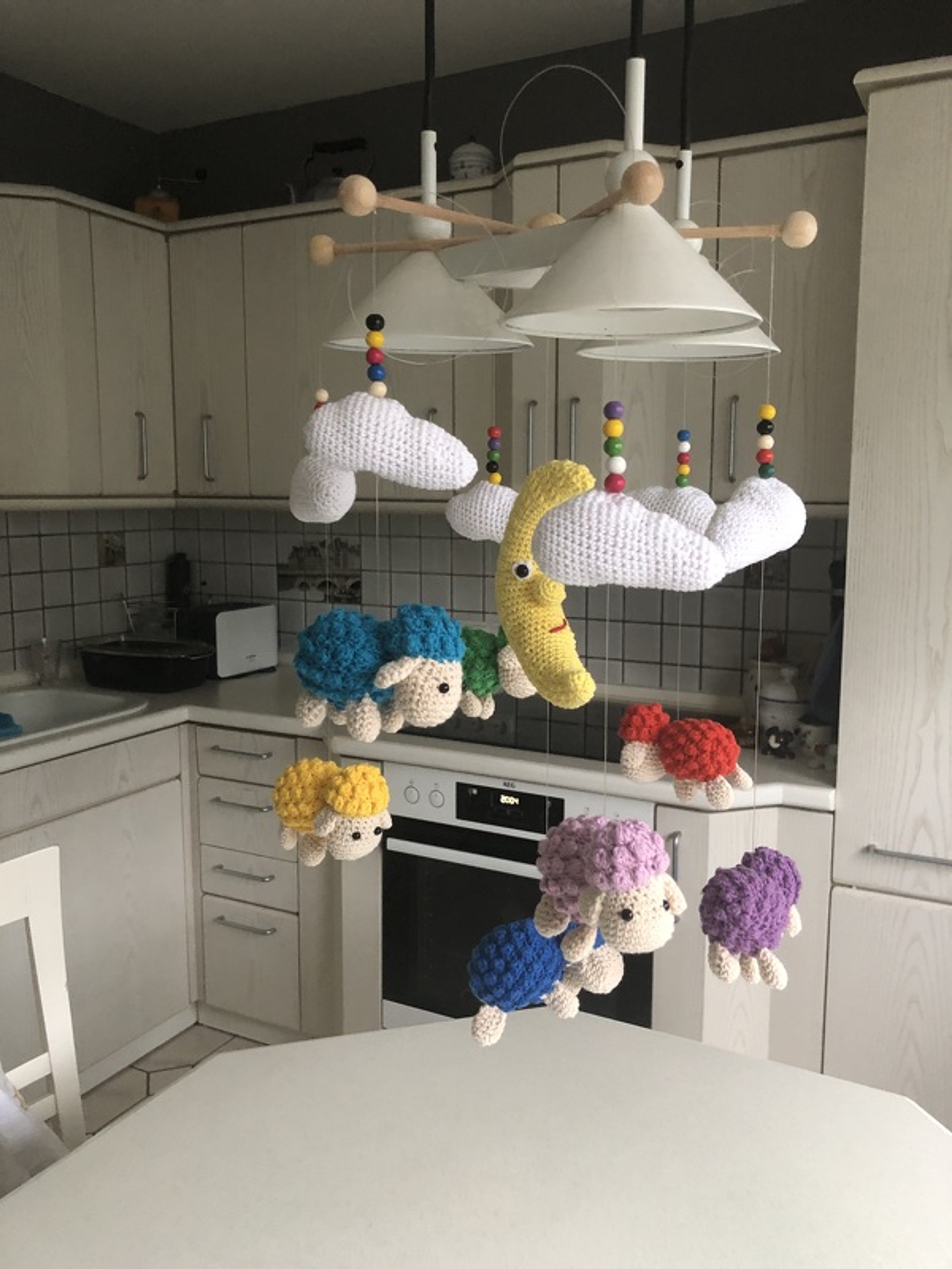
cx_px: 476
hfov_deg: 49.7
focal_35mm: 28
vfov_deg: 63.4
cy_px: 634
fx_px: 1027
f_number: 1.8
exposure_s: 1/15
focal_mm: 4
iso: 100
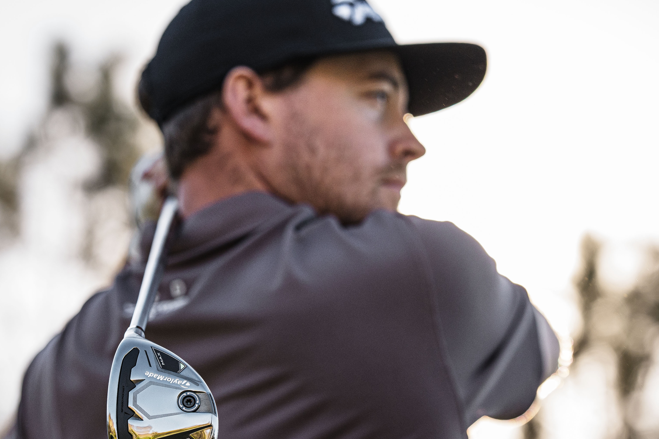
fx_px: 3075
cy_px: 289
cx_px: 316
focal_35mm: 168
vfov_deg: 8.2
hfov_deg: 12.2
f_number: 4
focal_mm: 105
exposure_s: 1/1000
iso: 500
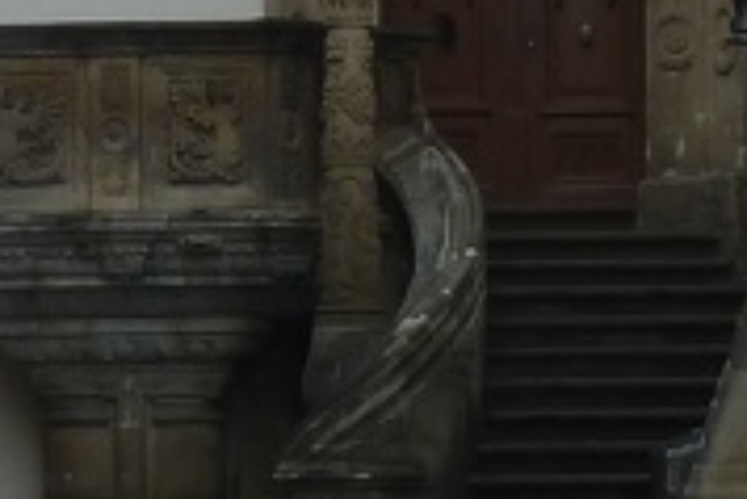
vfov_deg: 7.1
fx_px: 4029
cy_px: 281
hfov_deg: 10.2
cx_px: -428
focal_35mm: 194
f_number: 4
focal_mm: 6.9
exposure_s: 1/250
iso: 80
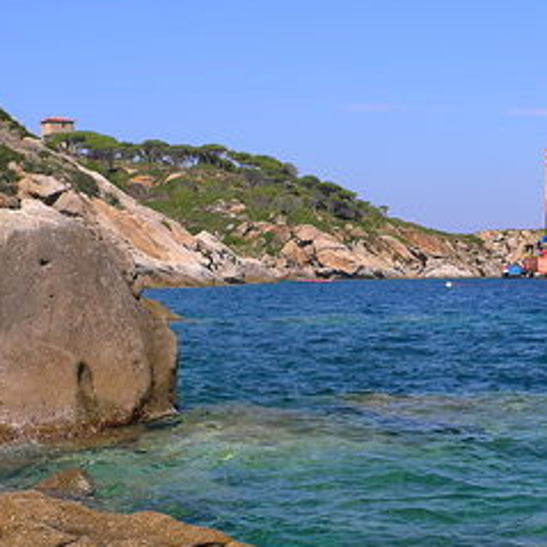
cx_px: 490
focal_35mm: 77
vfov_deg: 22.2
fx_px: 1377
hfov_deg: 22.0
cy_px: 443
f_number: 5.6
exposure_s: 1/640
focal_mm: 24
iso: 100
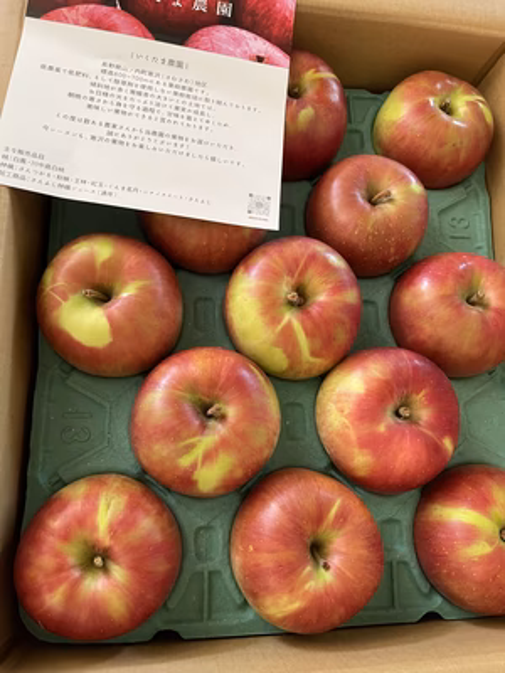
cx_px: 252
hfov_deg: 53.1
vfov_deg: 67.3
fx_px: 506
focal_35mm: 26
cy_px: 336
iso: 400
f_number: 1.6
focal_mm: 5.1
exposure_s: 1/60
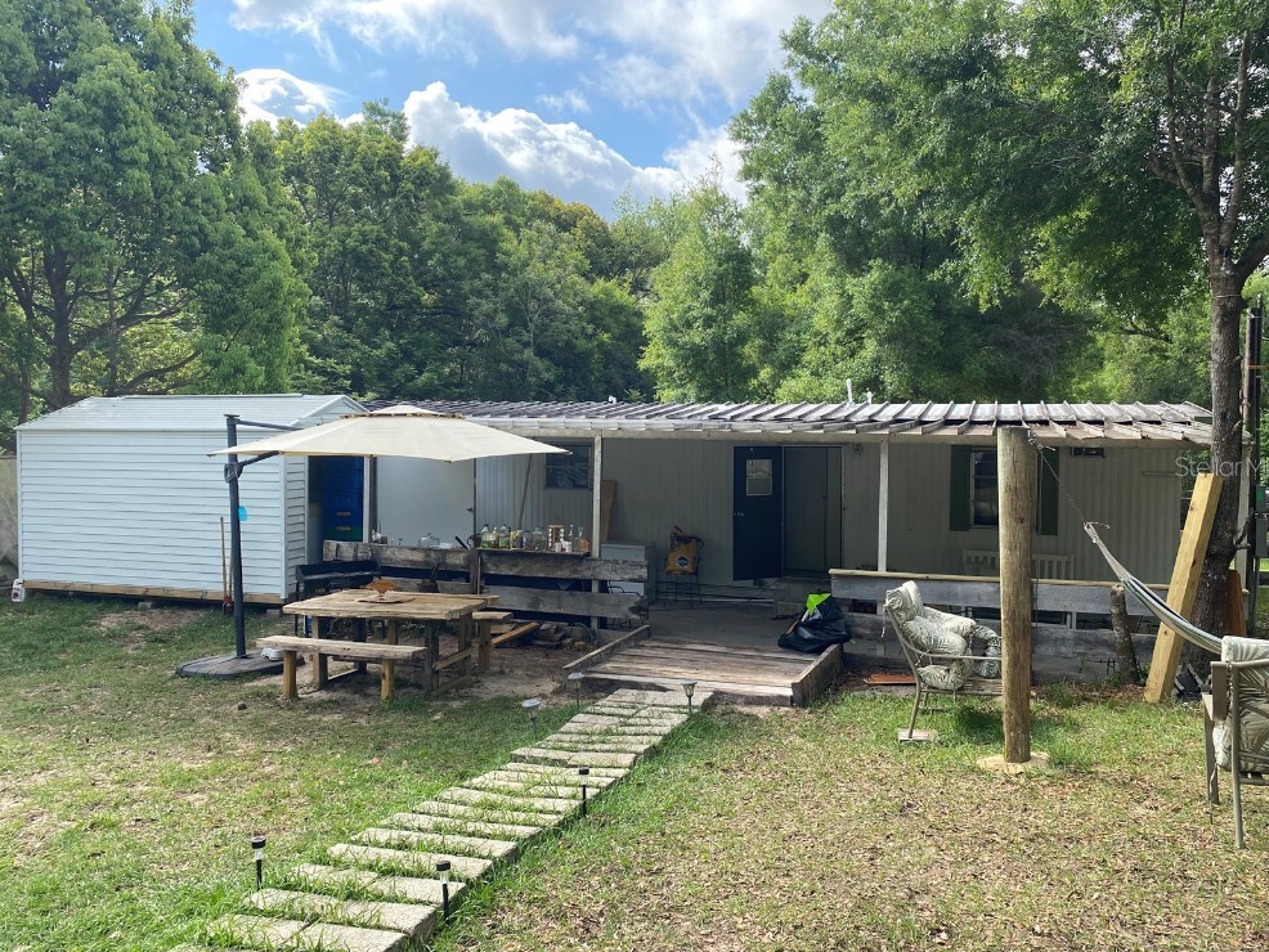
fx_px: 990
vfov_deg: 51.4
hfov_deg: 65.3
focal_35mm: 27
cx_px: 637
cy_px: 466
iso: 32
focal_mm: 4.25
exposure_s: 1/1093
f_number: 1.8
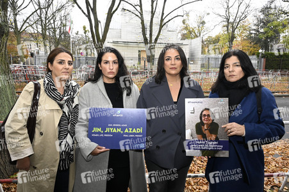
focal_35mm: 24
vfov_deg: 53.1
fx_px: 193
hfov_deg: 73.8
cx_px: 144
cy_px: 96
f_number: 11
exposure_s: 1/200
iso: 3200
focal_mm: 24
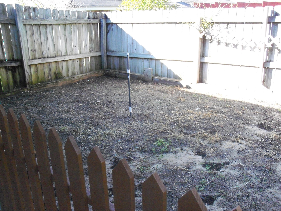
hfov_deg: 52.6
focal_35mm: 35
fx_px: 284
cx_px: 140
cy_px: 106
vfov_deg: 40.7
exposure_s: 1/500
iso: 500
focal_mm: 6.3
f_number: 3
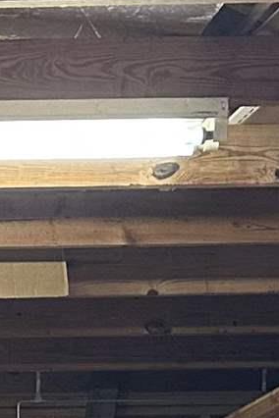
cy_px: 578
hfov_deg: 7.1
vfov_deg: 11.1
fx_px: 2092
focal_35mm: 180
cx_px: -410
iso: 320
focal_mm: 6.86
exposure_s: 1/60
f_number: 1.78
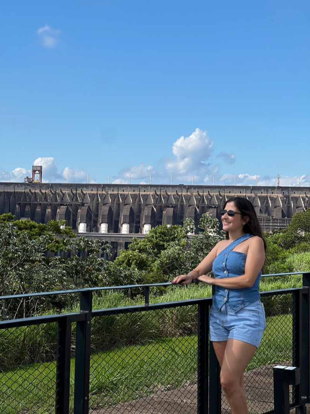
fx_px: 919
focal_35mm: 77
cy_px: 207
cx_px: 155
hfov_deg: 19.1
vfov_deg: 25.3
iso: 32
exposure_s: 1/1143
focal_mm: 9
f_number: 2.8
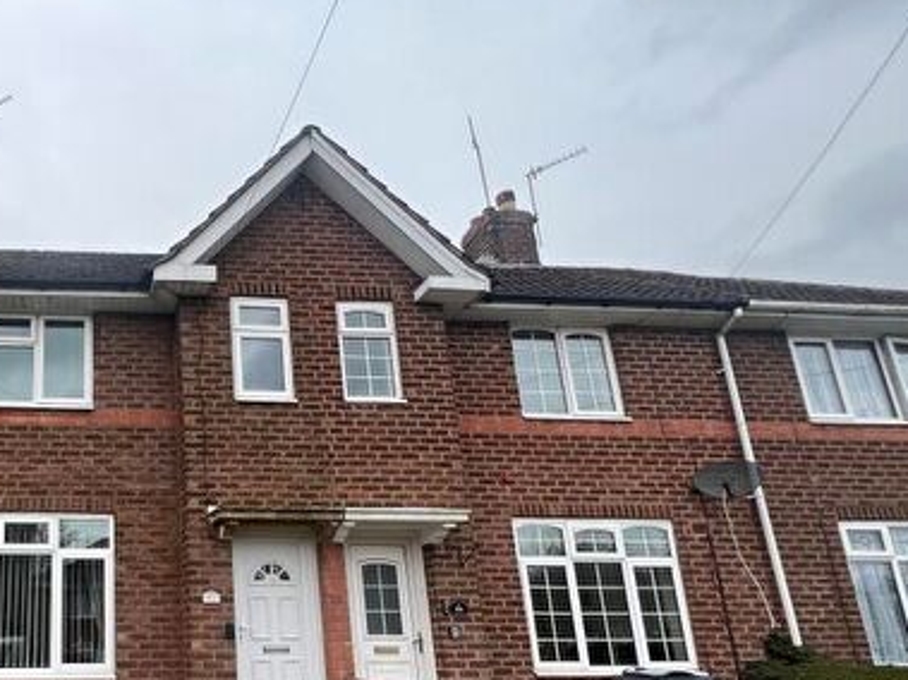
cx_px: 113
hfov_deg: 61.8
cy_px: 485
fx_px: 629
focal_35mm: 24
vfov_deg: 54.9
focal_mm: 1.57
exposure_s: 1/445
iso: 32
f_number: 1.8
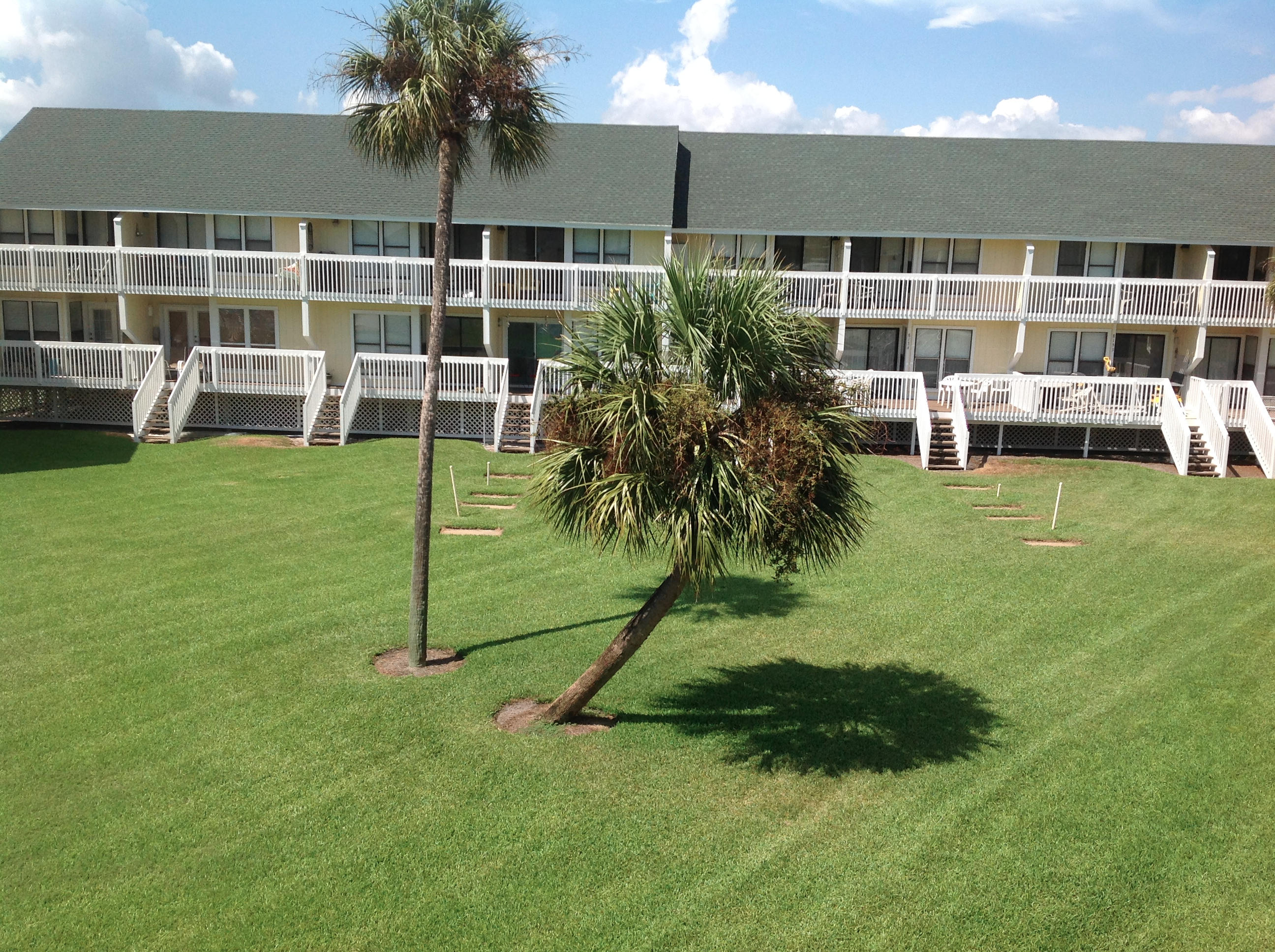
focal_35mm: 35
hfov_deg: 52.7
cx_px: 638
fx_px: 1287
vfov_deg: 40.6
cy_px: 476
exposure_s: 1/2016
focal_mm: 4.28
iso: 50
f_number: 2.4
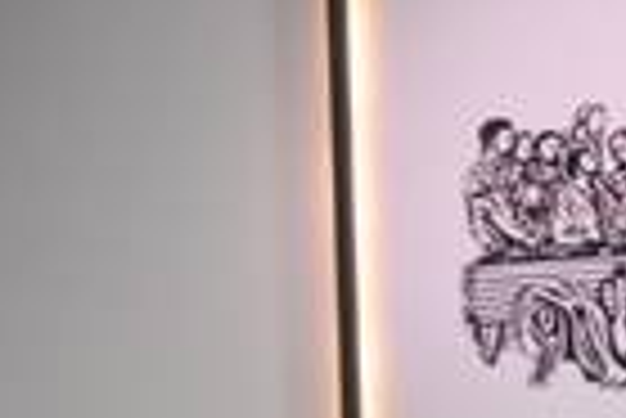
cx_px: 1608
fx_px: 7920
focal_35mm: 455
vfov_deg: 3.0
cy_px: 1065
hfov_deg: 4.4
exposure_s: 1/640
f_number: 2.8
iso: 2000
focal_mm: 88
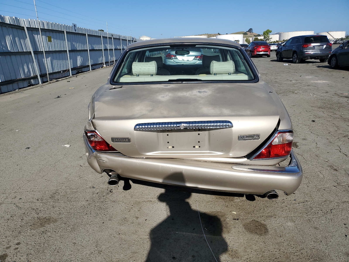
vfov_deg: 53.1
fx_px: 262
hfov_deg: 67.3
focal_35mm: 26
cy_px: 131
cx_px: 174
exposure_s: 1/5000
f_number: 1.5
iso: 50
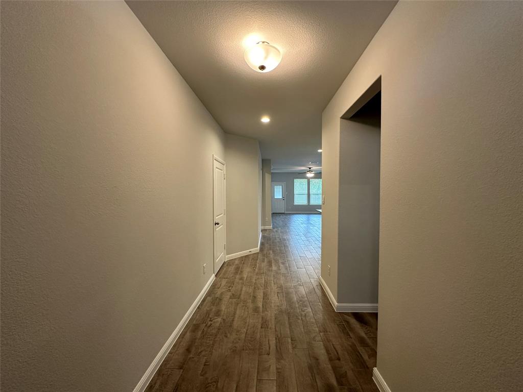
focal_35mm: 14
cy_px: 196
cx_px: 262
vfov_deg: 85.7
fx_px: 212
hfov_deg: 102.1
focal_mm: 2.22
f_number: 2.2
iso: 200
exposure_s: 1/120
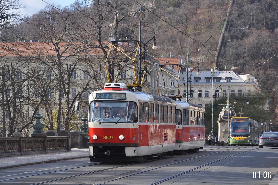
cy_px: 92
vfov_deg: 10.7
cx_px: 139
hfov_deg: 16.1
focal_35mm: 128
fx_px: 983
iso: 640
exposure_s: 1/1000
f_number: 5.6
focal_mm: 85
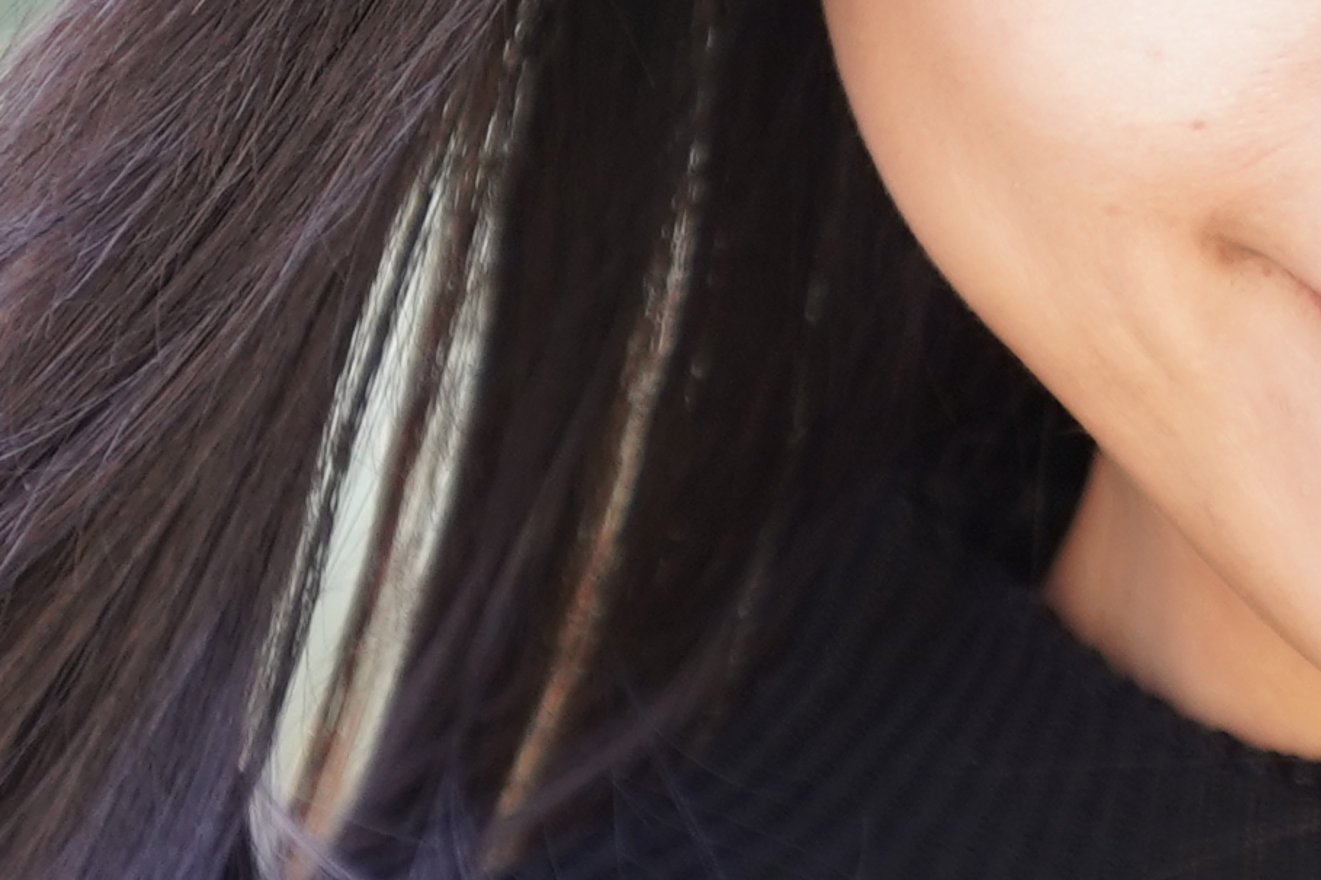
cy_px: 248
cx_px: 1699
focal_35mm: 1320
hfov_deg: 1.6
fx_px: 48433
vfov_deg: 1.0
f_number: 4
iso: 400
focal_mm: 200
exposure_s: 1/80
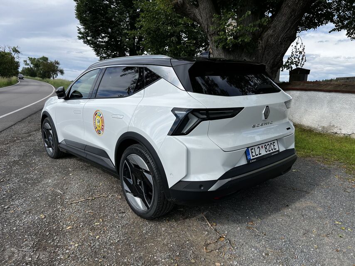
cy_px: 133
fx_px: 267
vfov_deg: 53.1
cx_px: 178
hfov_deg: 67.3
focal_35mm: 26
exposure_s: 1/2632
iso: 50
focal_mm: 5.7
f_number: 1.5
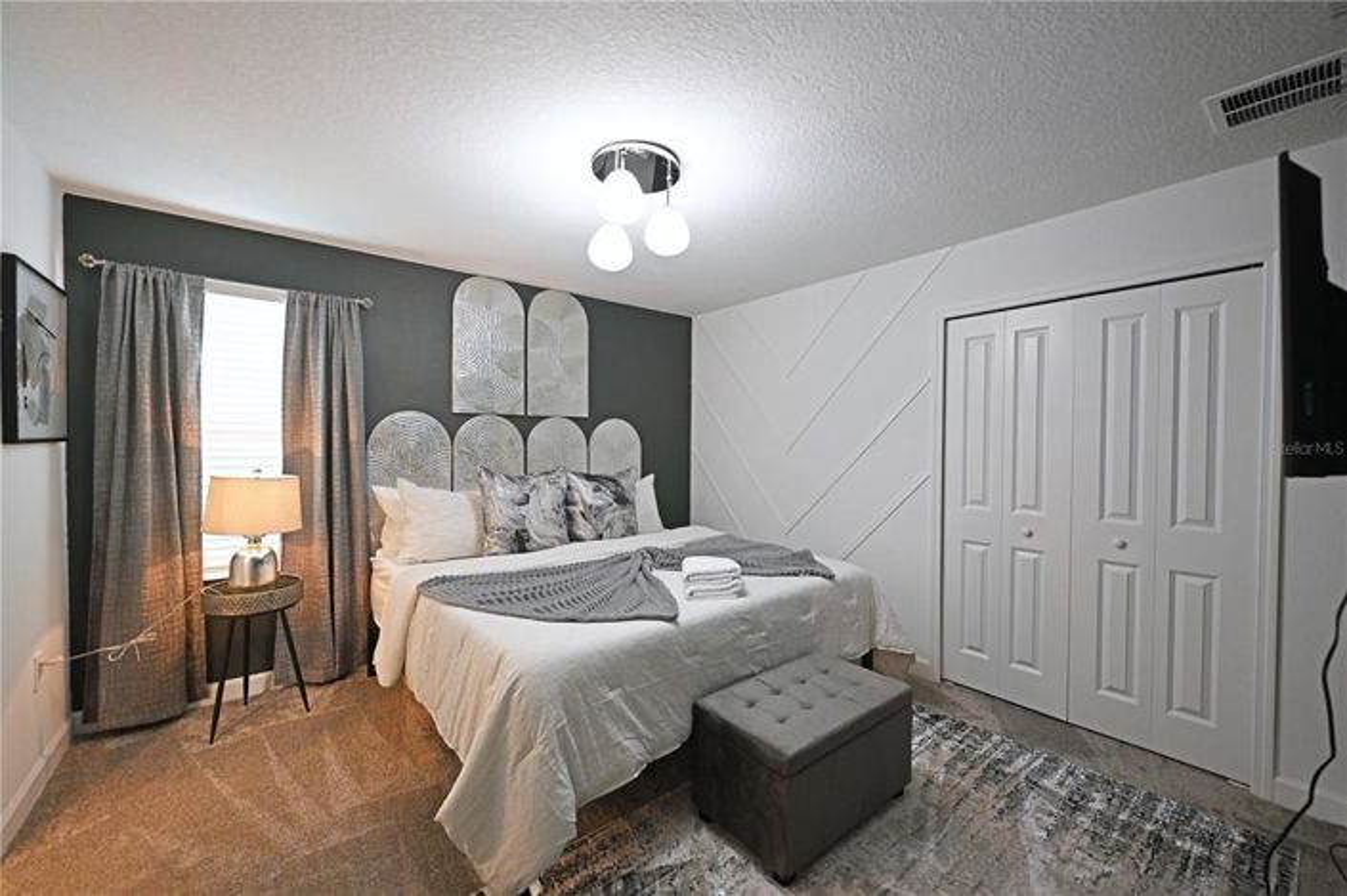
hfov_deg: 104.3
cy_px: 448
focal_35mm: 14
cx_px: 674
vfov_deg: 81.1
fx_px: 523
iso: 1000
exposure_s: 1/125
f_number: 2.8
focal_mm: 14
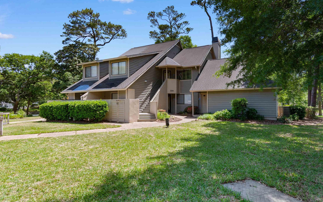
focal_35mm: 20
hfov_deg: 85.1
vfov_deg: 59.7
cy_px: 100
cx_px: 163
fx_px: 176
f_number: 4.8
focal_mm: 13
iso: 100
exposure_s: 1/60
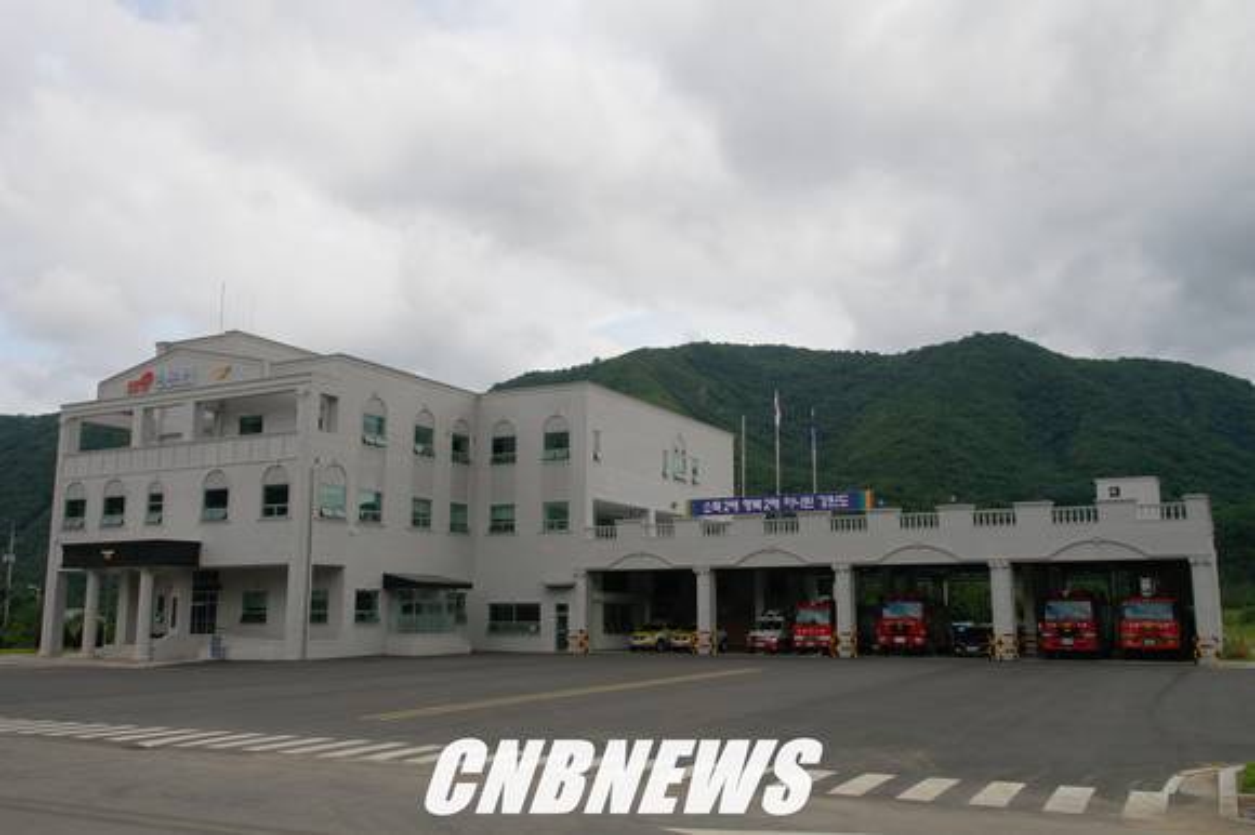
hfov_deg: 62.0
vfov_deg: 43.6
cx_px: 628
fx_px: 1045
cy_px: 418
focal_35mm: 30
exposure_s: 1/125
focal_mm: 20
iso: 200
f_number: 11
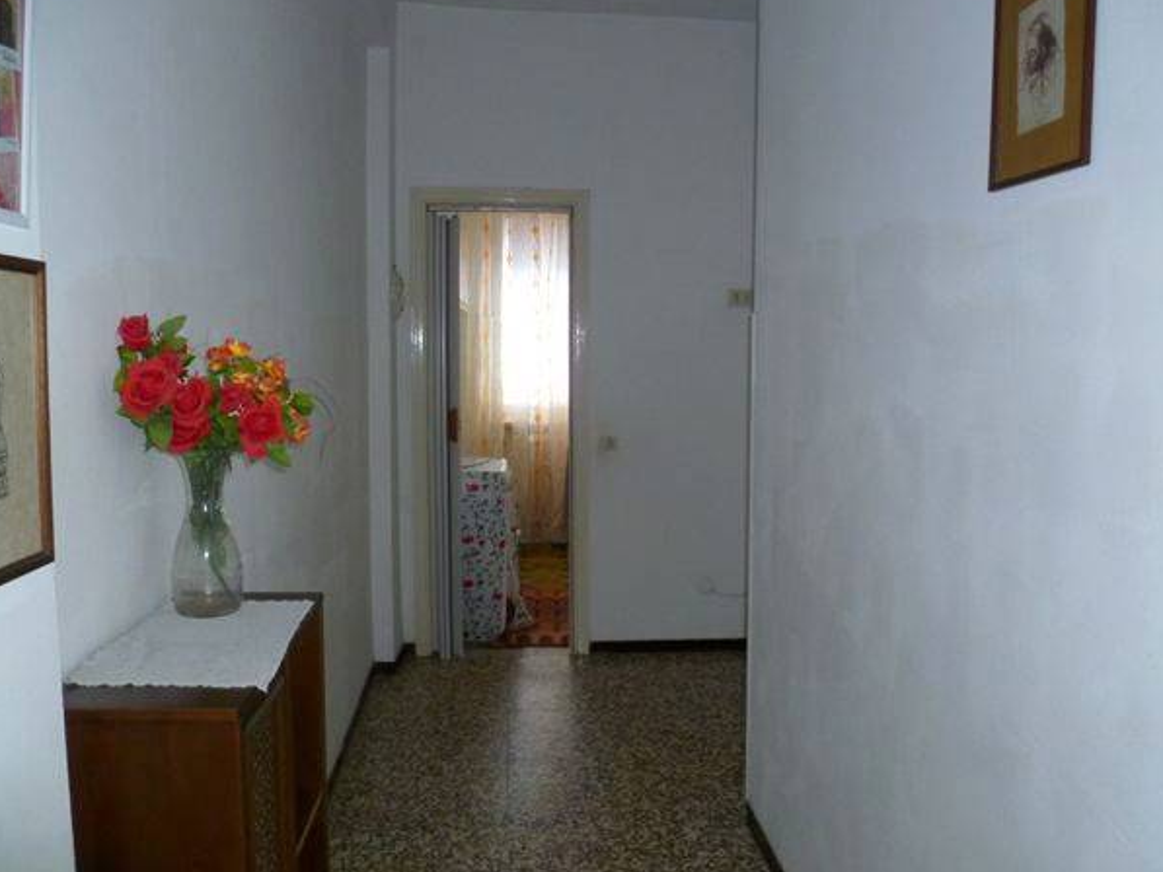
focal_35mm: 30
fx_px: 1008
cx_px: 582
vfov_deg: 46.8
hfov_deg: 60.0
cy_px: 436
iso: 250
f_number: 3.3
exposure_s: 1/30
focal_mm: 5
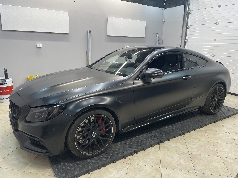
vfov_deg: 53.1
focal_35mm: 26
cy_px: 89
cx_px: 119
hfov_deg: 67.3
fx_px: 179
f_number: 1.6
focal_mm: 4.2
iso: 80
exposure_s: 1/100
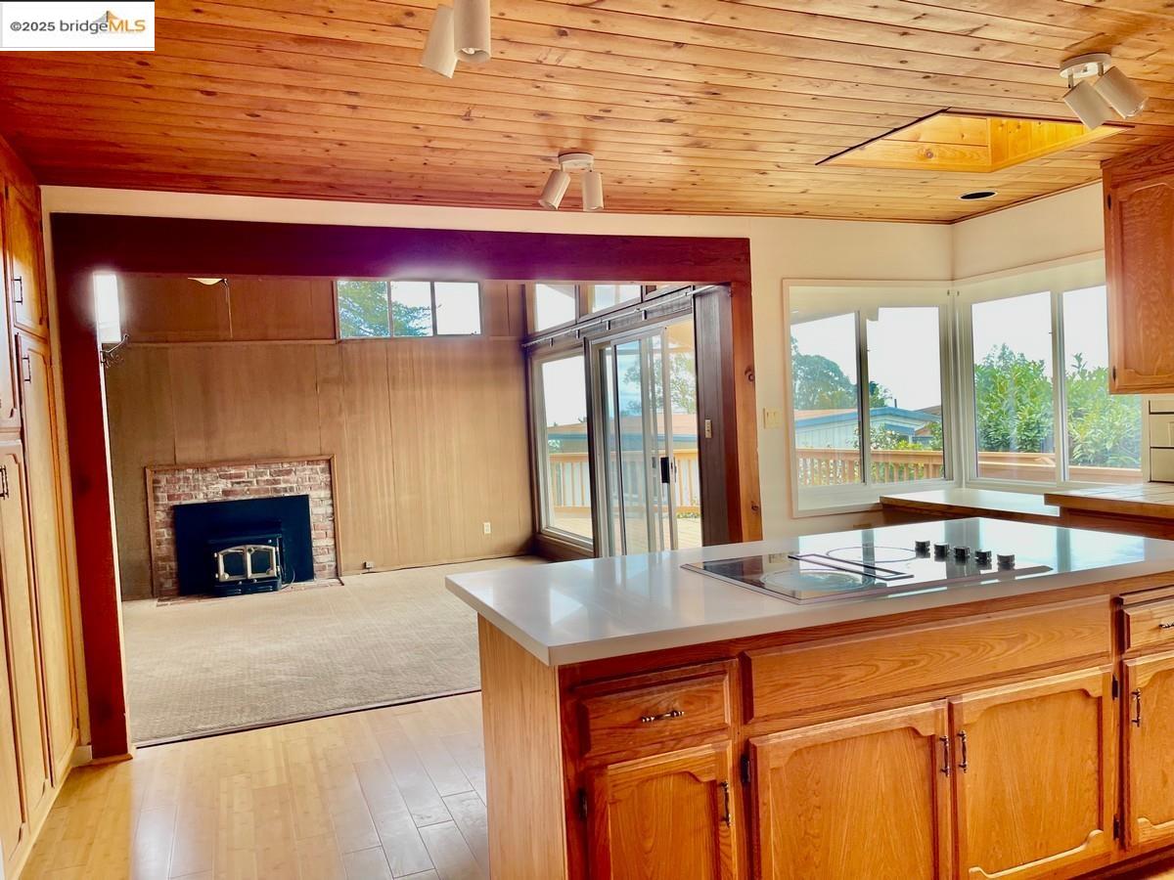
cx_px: 587
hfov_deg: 69.4
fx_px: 848
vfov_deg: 54.9
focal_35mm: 25
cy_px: 440
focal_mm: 5.1
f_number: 1.6
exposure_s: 1/130
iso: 32
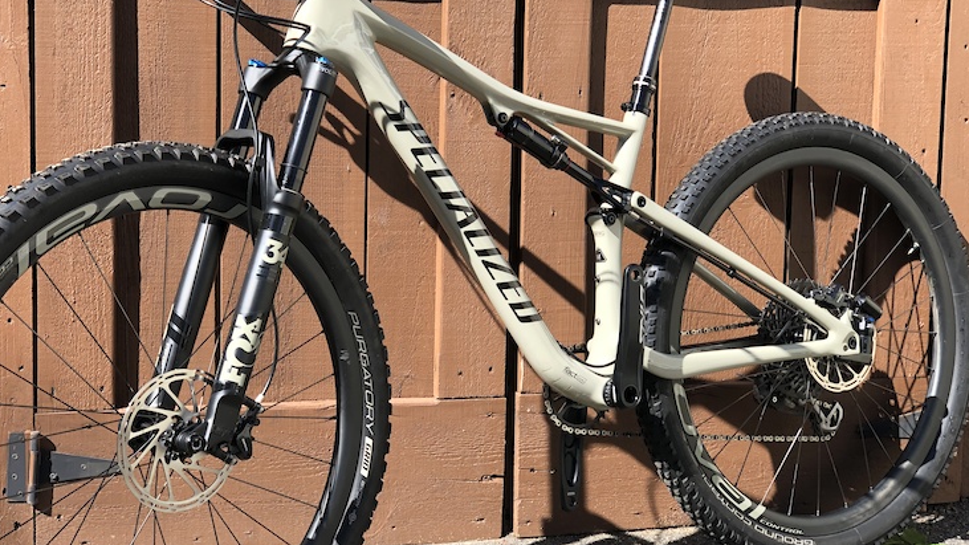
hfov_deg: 33.8
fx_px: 1593
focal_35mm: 62
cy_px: 263
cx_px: 444
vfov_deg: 19.4
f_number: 2.4
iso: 16
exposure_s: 1/282
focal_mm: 6
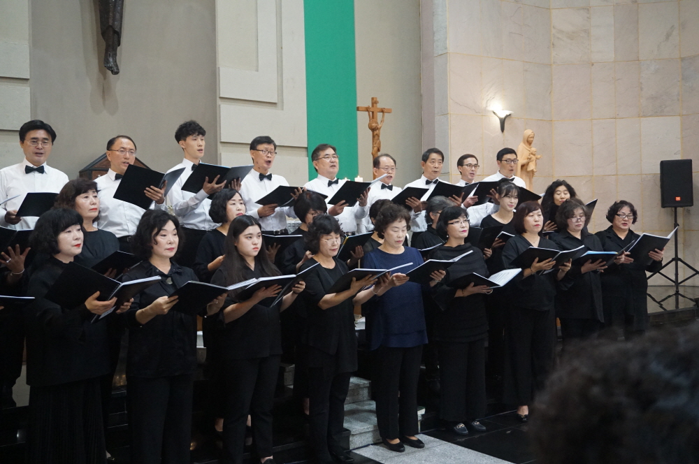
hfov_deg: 51.3
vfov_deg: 35.4
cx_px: 350
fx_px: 727
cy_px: 232
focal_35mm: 38
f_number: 4.5
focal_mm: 25
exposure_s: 1/160
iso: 3200
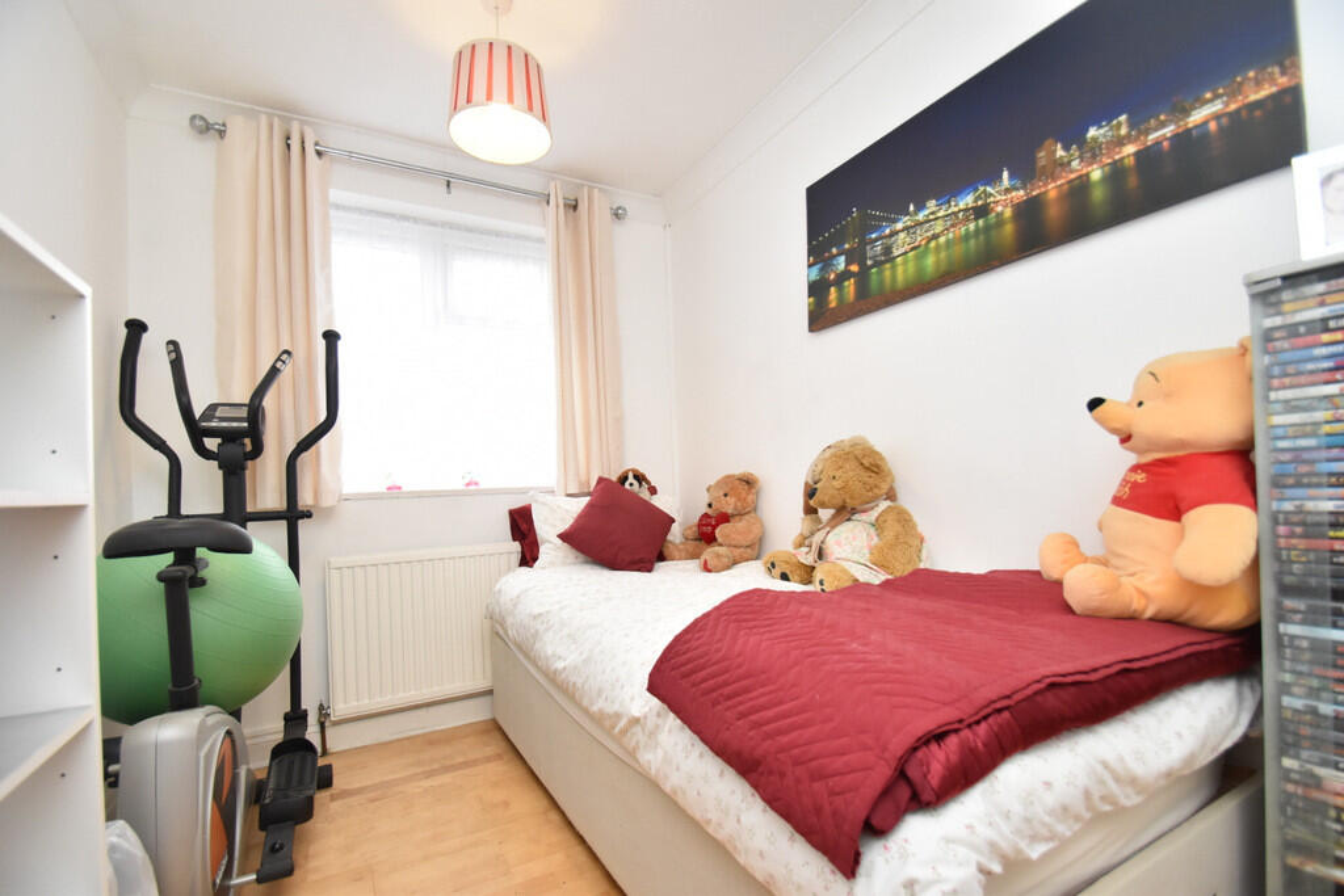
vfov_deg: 77.3
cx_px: 672
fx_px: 560
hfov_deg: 100.4
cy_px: 448
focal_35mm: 15
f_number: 4.5
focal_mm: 10
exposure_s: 1/160
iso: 800
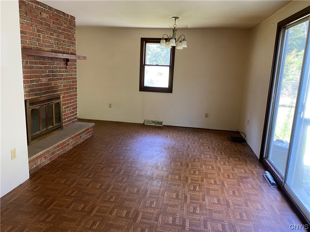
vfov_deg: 53.1
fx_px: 233
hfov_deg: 67.3
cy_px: 116
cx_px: 155
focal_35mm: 26
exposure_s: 1/60
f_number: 1.8
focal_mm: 4.25
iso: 160
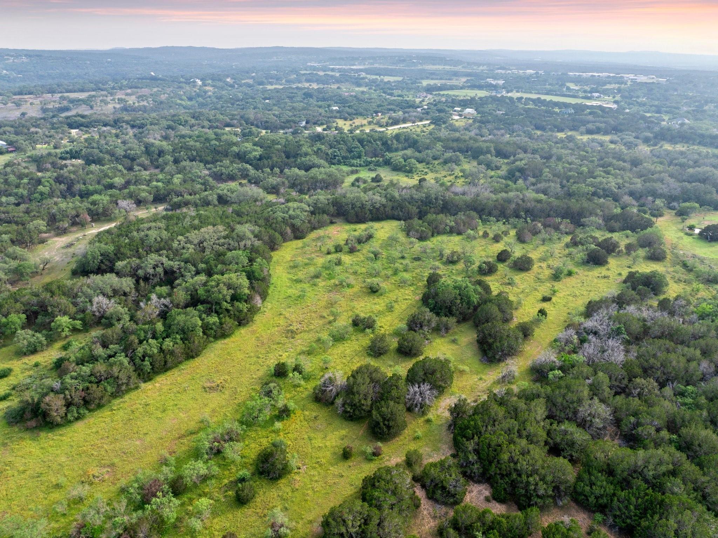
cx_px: 359
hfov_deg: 71.6
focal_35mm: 24
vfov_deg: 56.8
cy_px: 269
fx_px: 497
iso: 140
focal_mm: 12.29
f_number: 2.8
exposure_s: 1/800
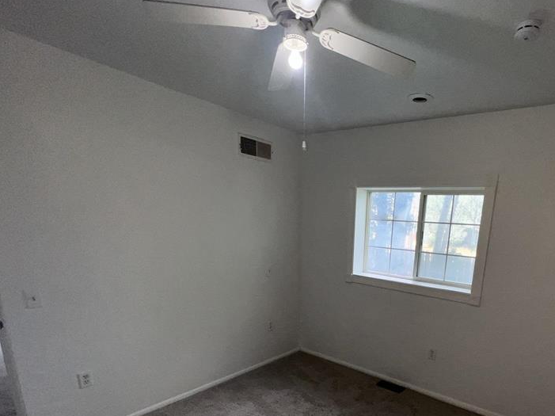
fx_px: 304
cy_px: 300
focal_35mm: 19
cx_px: 366
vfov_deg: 65.4
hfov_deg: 82.1
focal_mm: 1.57
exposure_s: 1/145
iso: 25
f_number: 1.8
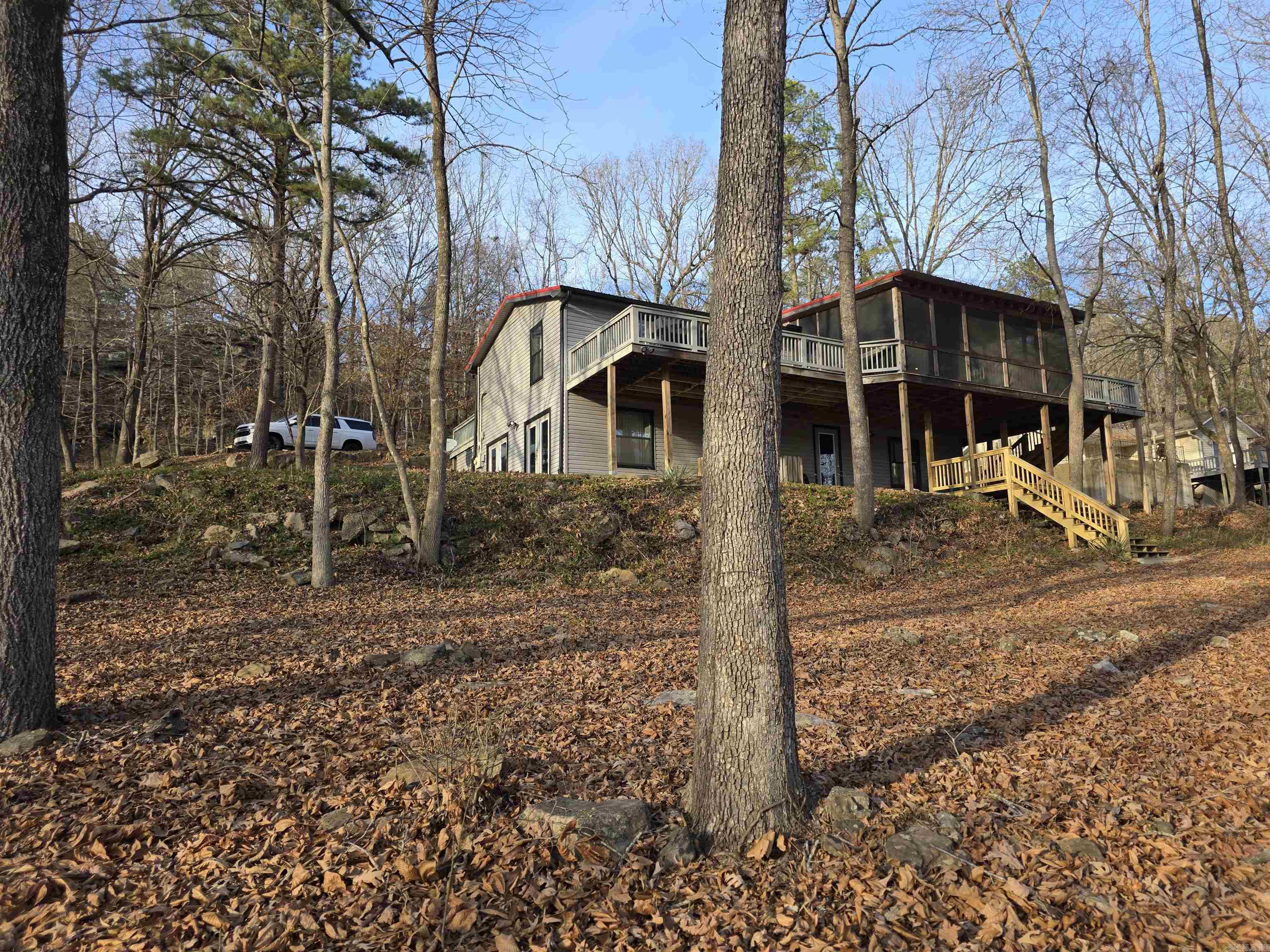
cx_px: 635
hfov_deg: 73.9
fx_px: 844
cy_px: 476
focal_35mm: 23
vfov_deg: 58.9
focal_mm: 6.3
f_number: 1.7
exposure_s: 1/1307
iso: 80
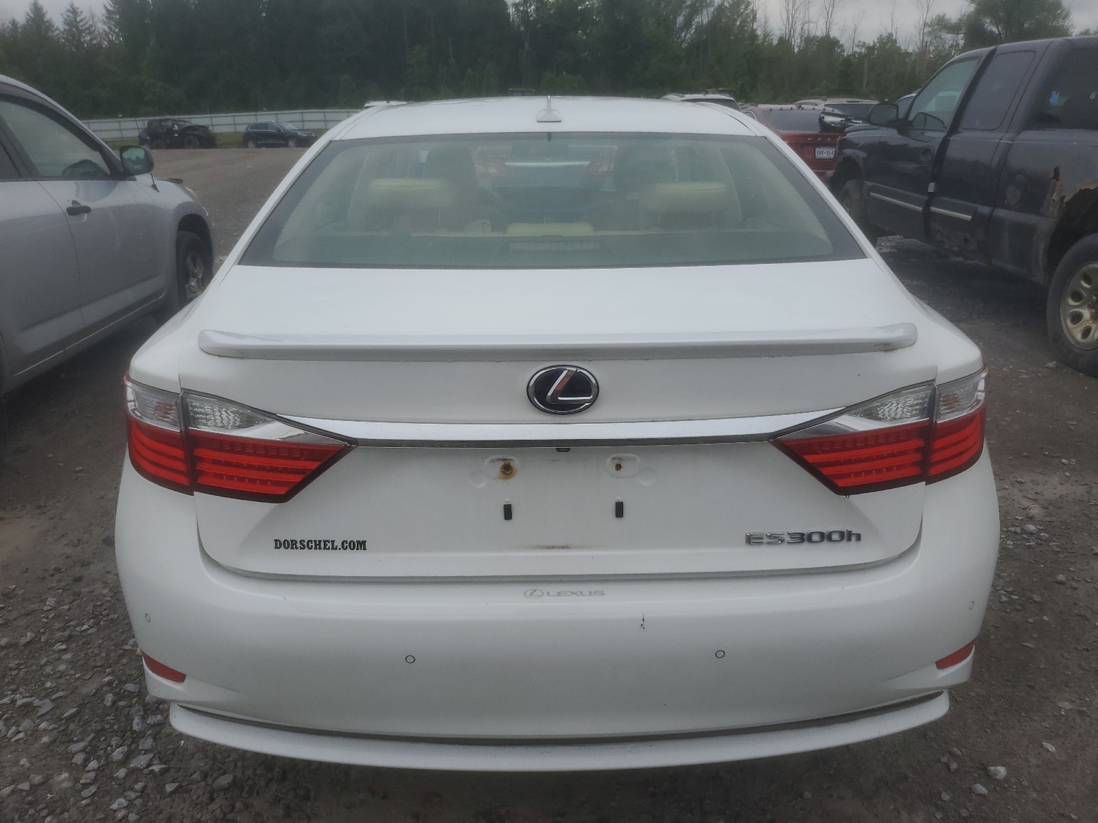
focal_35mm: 26
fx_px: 825
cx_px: 549
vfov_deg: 53.1
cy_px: 412
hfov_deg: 67.3
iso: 50
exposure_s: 1/2000
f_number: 1.5
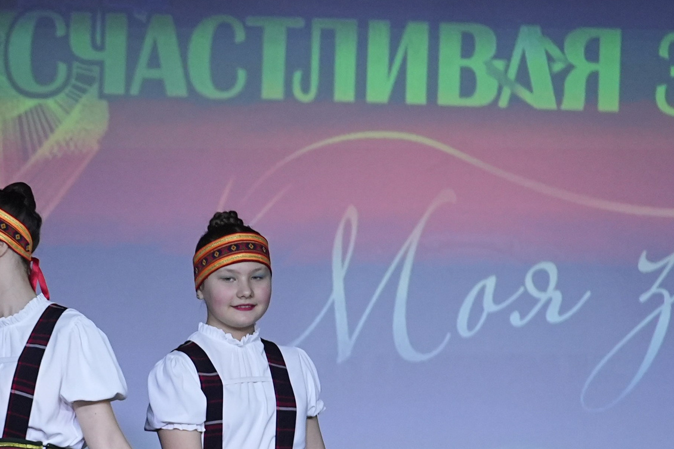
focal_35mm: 462
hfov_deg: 4.5
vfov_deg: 3.0
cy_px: 480
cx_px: -43
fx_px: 8651
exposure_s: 1/400
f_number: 2.8
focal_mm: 136
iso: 2000
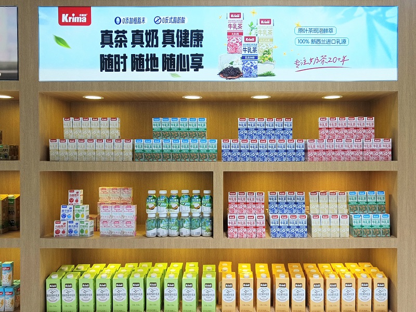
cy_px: 156
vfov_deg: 58.9
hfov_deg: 73.9
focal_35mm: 23
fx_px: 276
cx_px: 208
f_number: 1.88
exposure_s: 1/100
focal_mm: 5.59
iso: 135
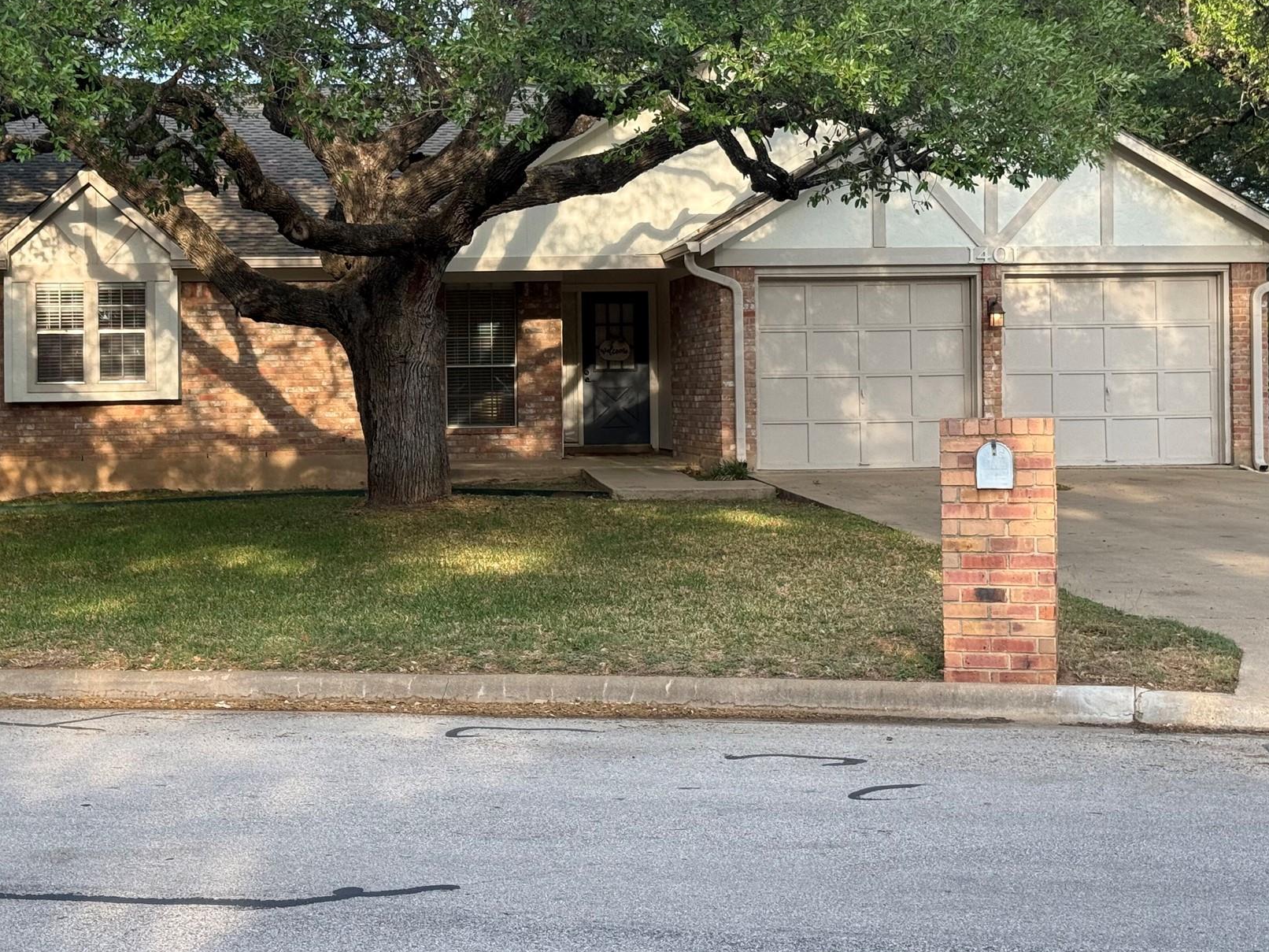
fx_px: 2236
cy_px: 368
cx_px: 478
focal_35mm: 61
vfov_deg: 24.0
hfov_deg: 31.5
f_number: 1.78
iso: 64
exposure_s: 1/837
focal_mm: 6.76
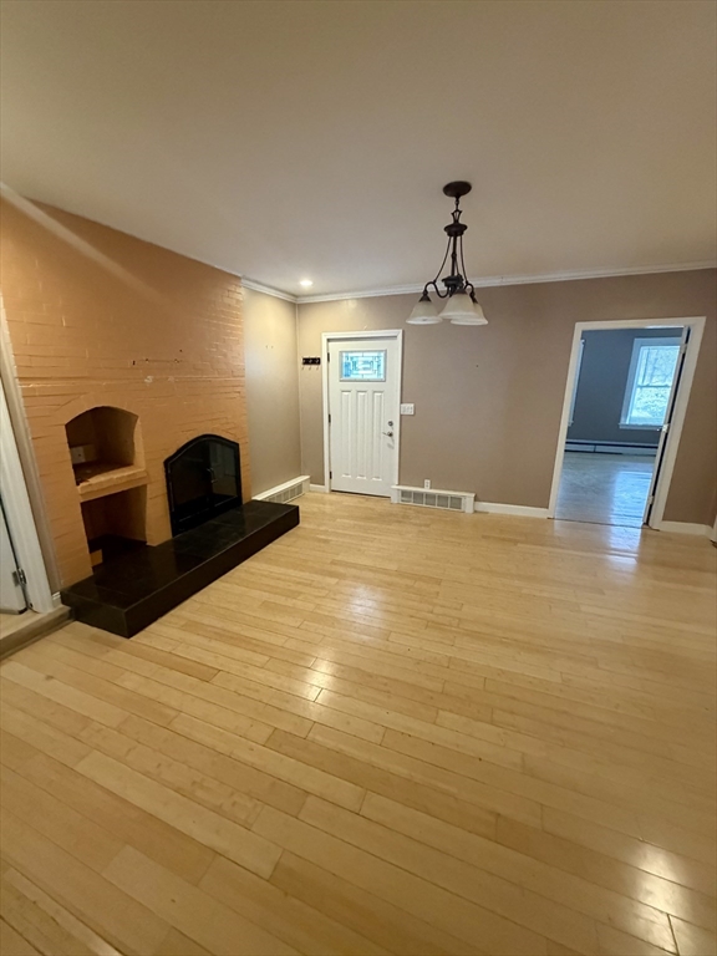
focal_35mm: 14
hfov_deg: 85.7
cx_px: 358
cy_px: 478
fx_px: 387
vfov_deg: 102.1
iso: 800
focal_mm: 2.22
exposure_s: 1/60
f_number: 2.2
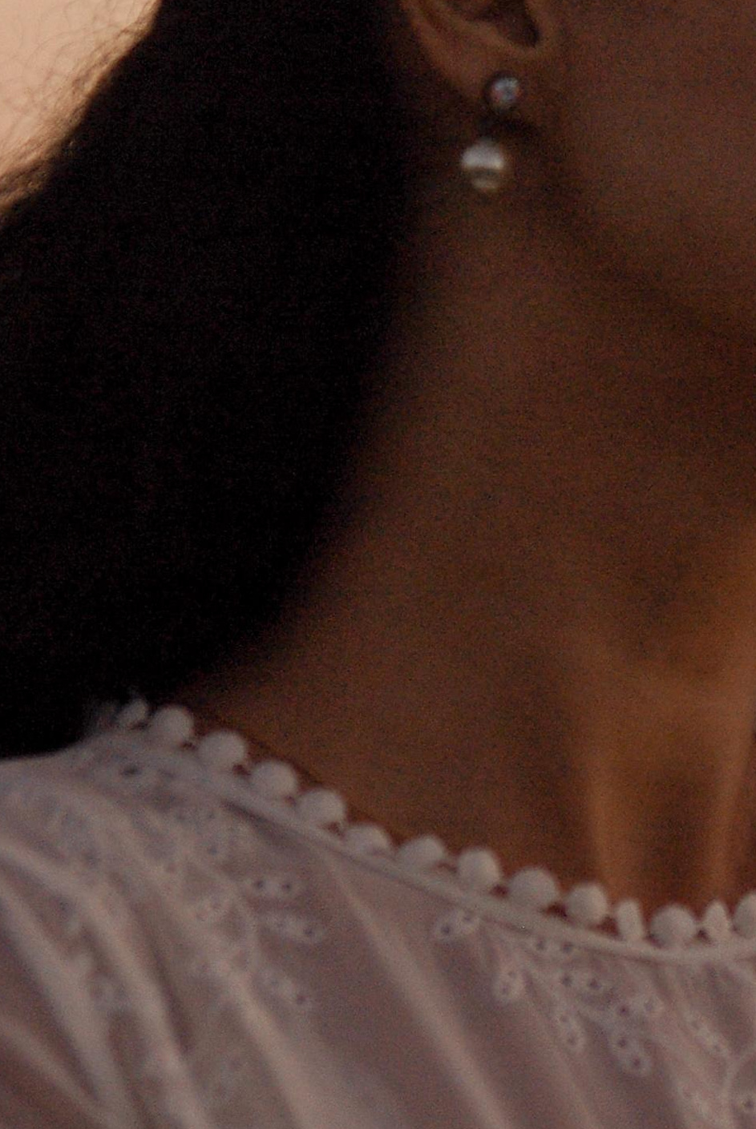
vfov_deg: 4.8
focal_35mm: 427
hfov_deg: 3.2
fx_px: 13424
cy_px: 61
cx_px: 1006
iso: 400
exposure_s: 1/250
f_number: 5.6
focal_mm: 105
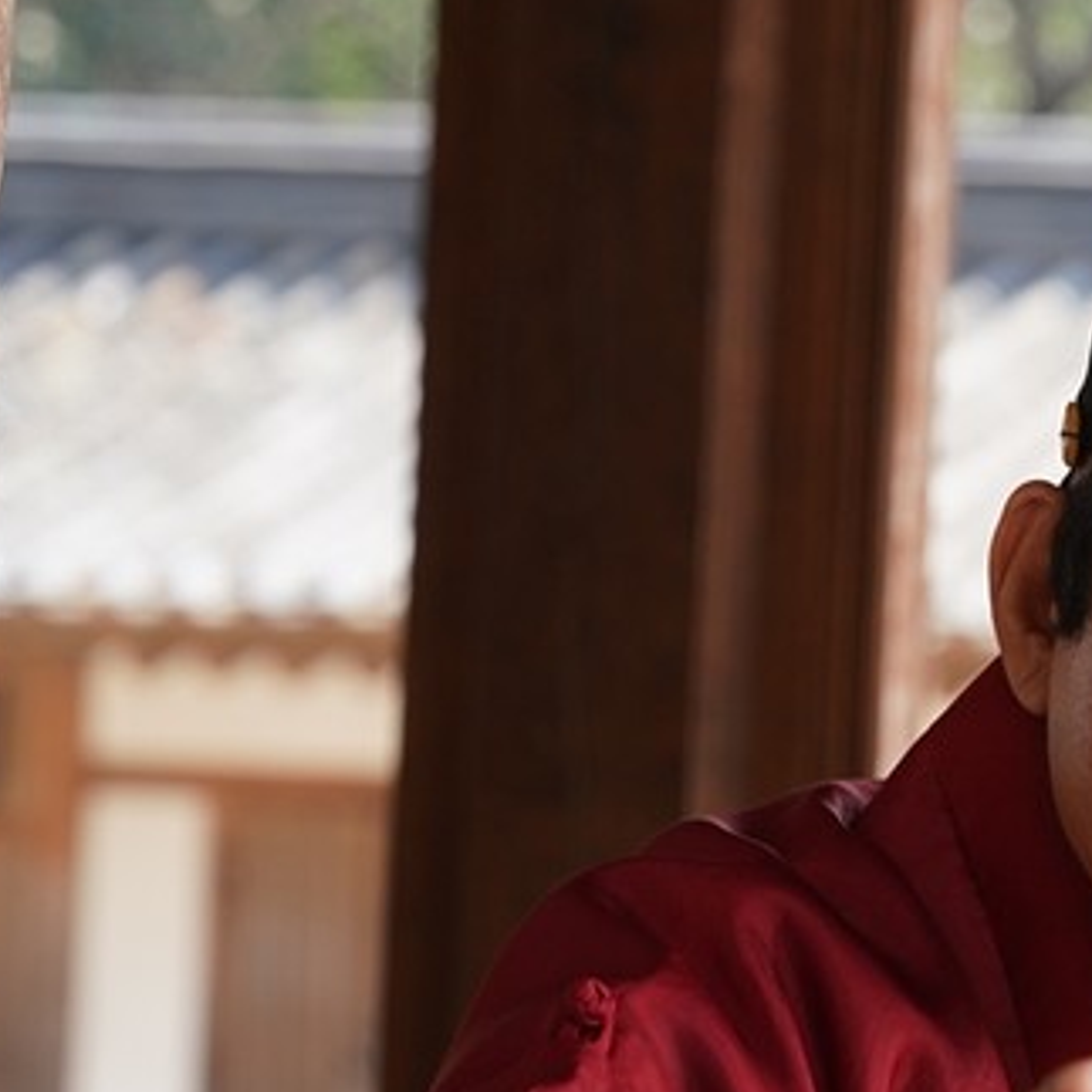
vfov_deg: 6.9
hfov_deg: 6.9
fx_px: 9030
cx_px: 1411
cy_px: 1068
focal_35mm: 253
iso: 400
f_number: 5.6
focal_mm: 94
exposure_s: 1/320
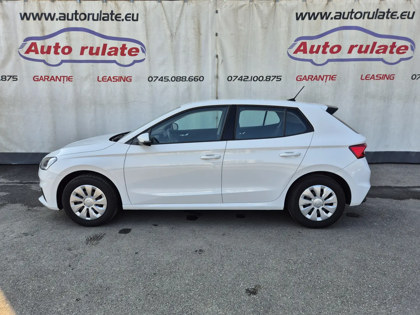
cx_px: 210
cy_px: 158
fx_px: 279
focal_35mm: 23
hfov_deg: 73.9
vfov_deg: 58.9
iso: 25
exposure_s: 1/536
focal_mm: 5.4
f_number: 1.8
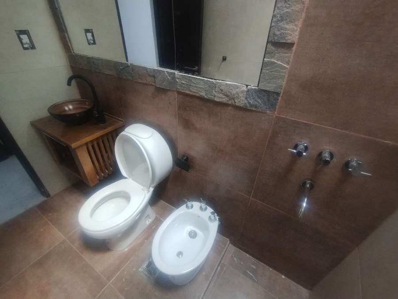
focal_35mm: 16
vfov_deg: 78.1
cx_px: 199
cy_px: 150
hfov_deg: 94.5
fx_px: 184
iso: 167
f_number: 2.2
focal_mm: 1.66
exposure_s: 1/33.3
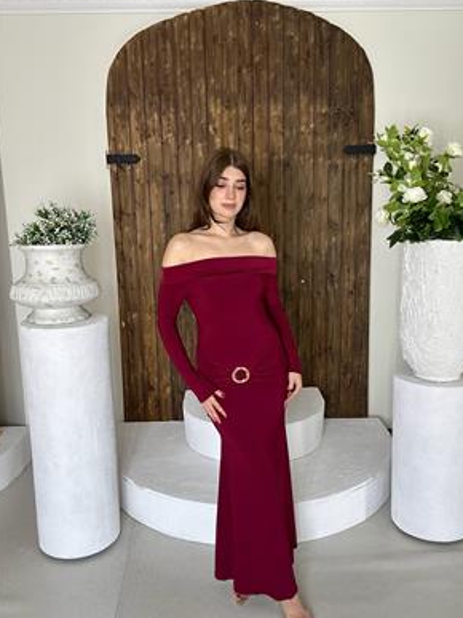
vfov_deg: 58.4
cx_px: 235
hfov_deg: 45.4
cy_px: 311
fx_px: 553
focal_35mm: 31
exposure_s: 1/100
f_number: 1.9
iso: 32
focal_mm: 2.69
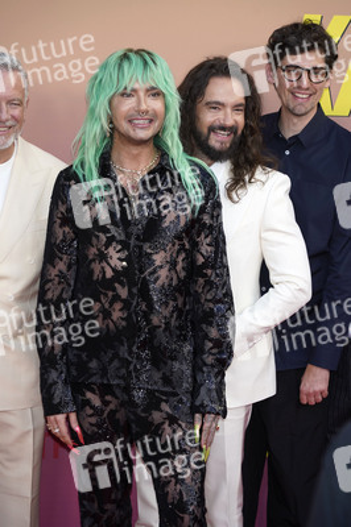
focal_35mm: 94
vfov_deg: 21.7
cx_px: 176
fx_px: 1377
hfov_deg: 14.5
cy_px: 264
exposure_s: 1/160
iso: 320
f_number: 5.6
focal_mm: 94
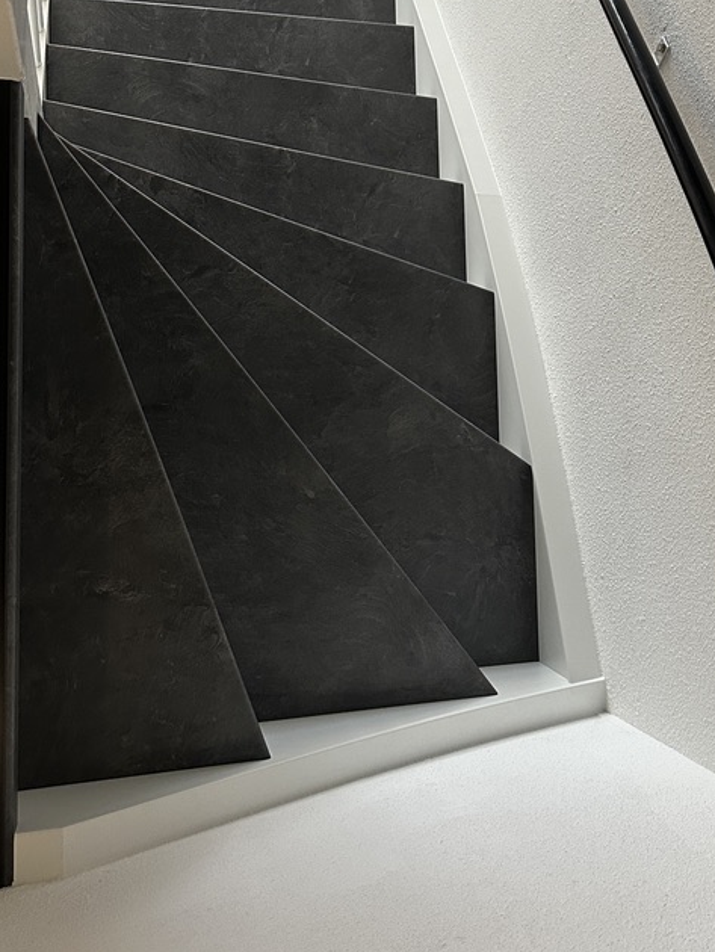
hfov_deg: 36.6
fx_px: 1073
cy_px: 342
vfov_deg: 47.3
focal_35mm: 39
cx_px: 460
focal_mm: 6.86
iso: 400
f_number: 1.78
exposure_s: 1/50
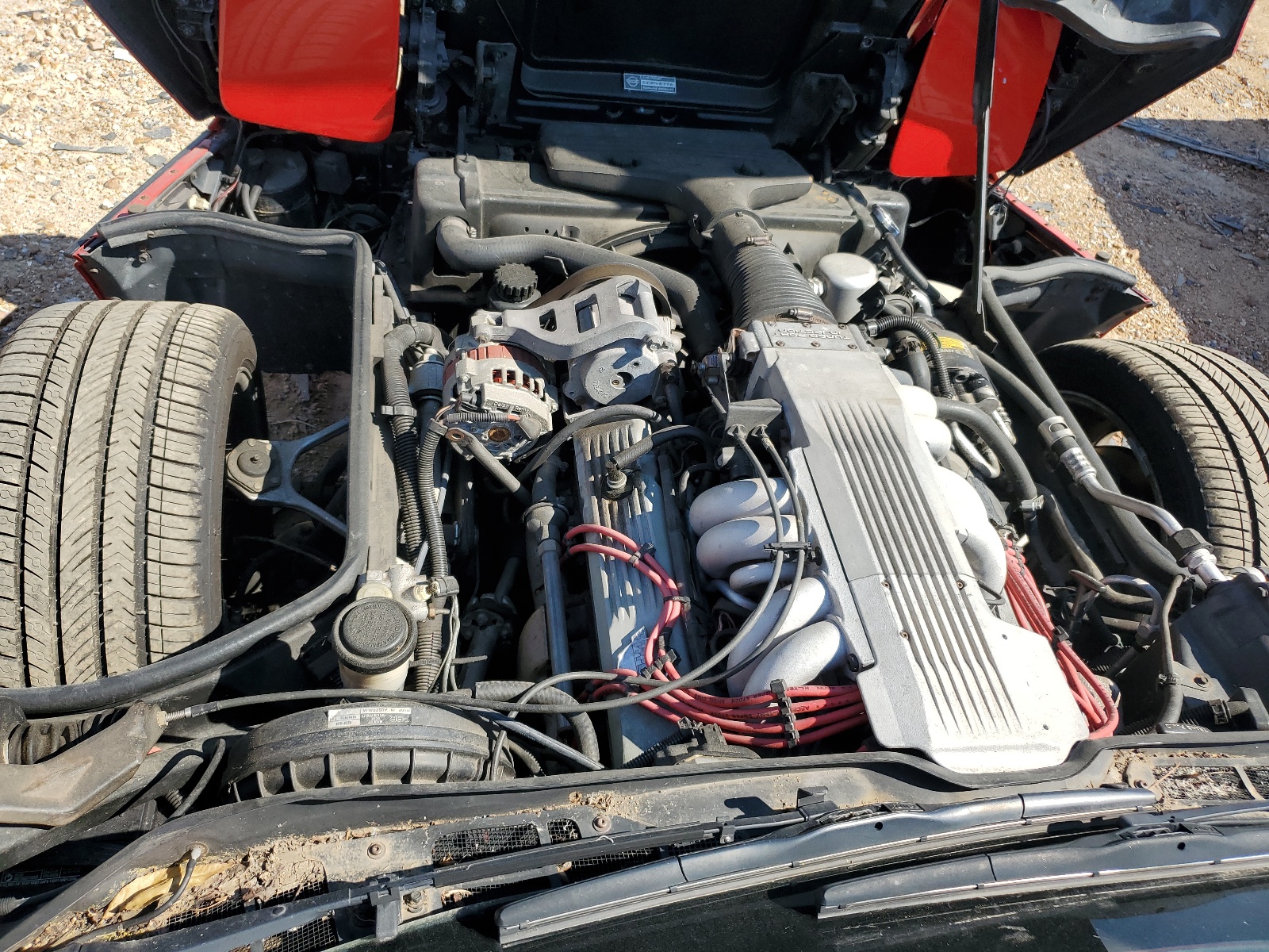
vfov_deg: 53.1
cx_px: 634
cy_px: 476
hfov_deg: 67.3
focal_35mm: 26
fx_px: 953
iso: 50
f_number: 1.5
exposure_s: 1/1667
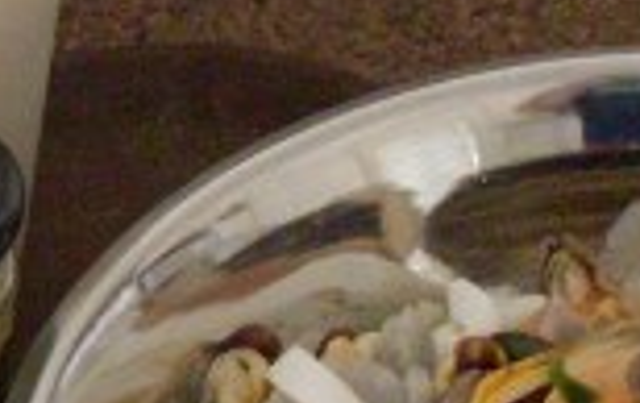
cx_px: -251
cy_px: 170
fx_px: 3269
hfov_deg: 10.9
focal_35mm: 187
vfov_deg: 7.1
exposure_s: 1/10
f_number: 2.8
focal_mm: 6.3
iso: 200
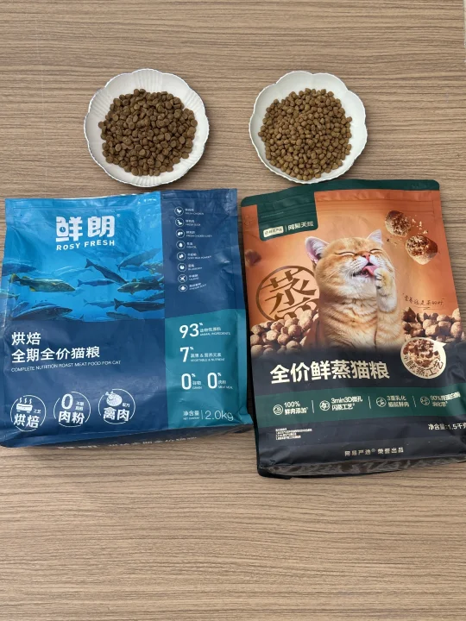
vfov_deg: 39.7
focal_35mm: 48
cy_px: 310
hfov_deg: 30.3
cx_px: 233
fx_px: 862
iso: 64
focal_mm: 6.86
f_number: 1.78
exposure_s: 1/50
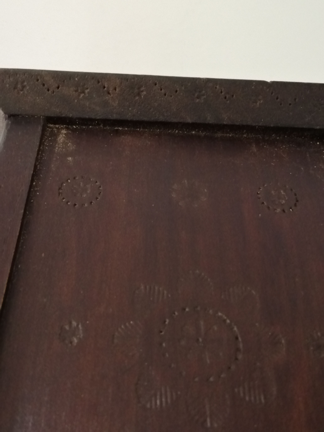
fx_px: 512
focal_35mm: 41
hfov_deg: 35.1
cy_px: 216
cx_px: 162
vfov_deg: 45.8
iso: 800
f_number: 1.8
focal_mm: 3.62
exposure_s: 1/18
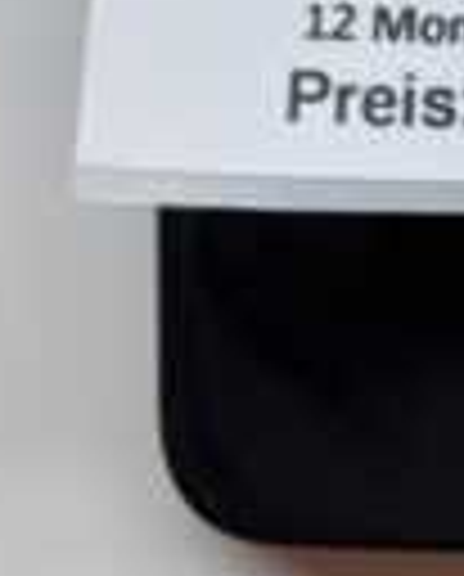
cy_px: -288
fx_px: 1351
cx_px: 536
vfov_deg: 20.6
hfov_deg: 18.6
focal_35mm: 79
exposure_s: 1/204
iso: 40
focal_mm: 5.7
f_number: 1.5
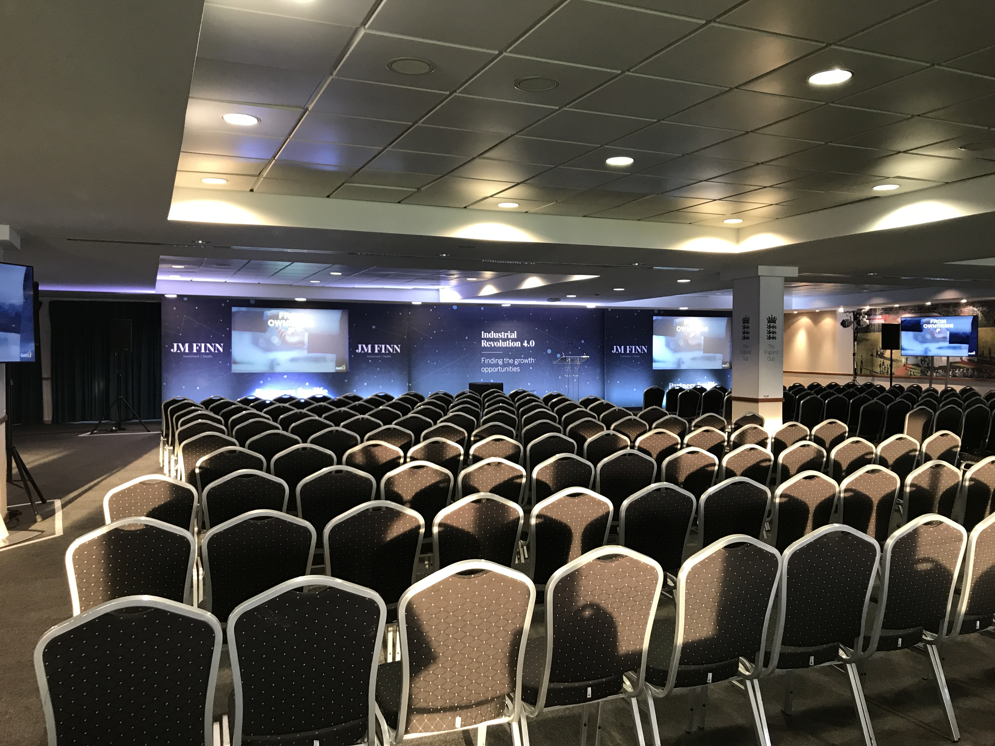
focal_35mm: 28
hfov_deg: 63.4
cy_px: 373
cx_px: 498
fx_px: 805
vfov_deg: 49.7
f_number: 1.8
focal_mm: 3.99
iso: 40
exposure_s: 1/17
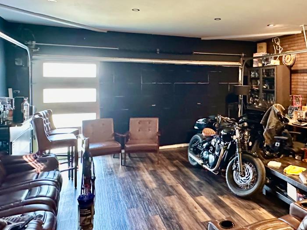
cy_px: 84
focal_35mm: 30
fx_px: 266
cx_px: 210
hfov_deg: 58.3
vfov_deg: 46.3
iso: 1000
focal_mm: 2.22
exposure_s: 1/40
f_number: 2.2
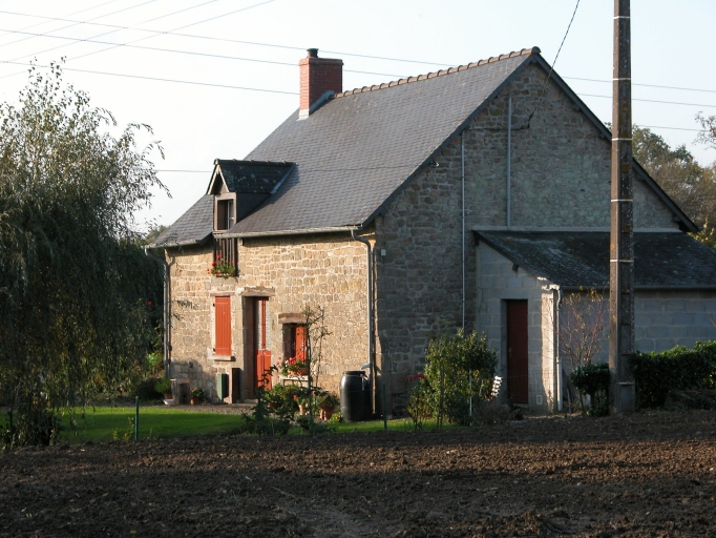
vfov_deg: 12.8
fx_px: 2400
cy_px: 269
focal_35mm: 116
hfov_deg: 17.0
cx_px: 358
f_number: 4.7
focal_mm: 29.5
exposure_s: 1/229
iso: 100
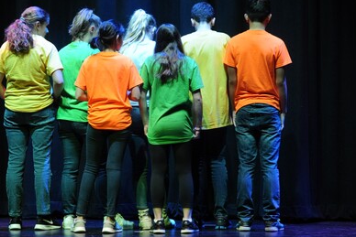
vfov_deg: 8.5
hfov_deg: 12.7
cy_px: 120
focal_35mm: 161
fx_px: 1593
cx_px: 141
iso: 3200
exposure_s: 1/250
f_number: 4.5
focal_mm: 125
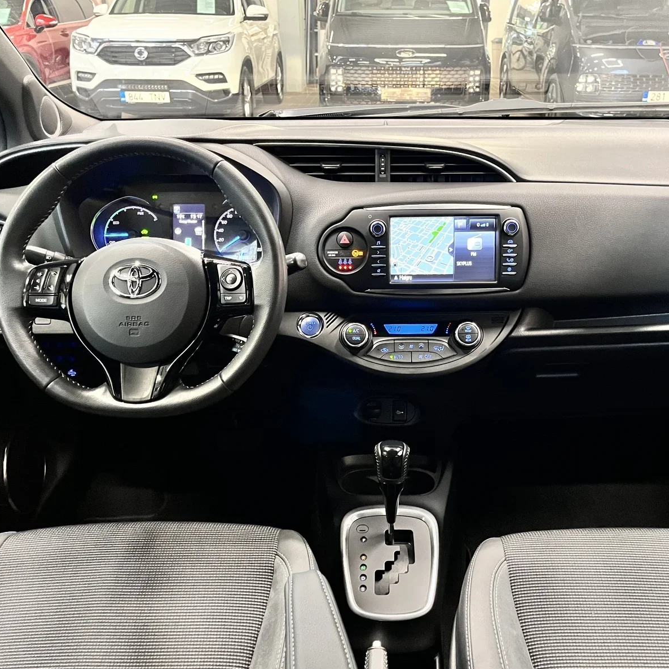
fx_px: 678
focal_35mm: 31
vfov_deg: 52.5
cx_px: 381
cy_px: 338
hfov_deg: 52.4
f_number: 1.6
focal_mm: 5.1
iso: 640
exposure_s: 1/39
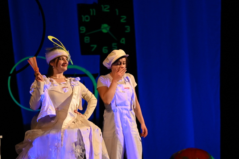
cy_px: 87
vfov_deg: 5.6
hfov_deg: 8.4
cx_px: 135
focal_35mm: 246
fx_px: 1633
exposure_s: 1/160
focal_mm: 135
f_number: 2.8
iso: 4000
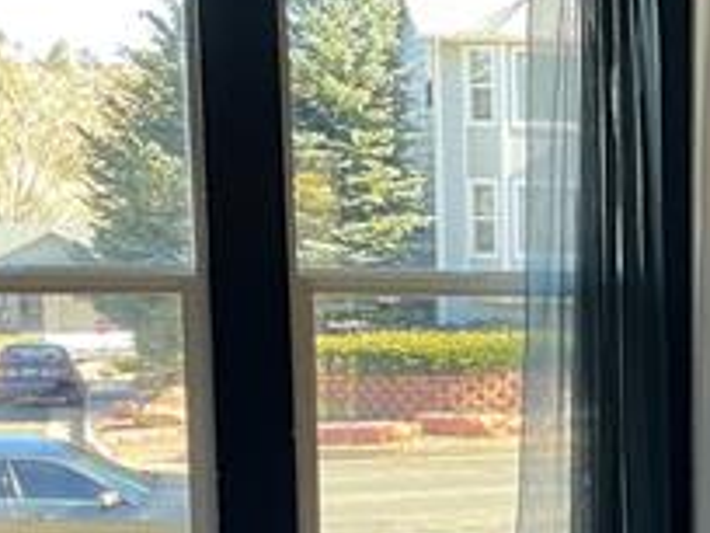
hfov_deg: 20.4
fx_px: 1866
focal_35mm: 91
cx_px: 818
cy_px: 507
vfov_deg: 16.0
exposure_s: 1/60
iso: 40
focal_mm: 3
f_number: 1.8
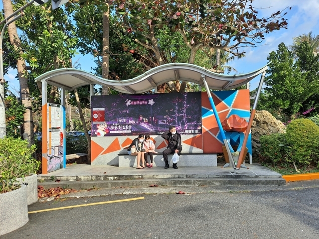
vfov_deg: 56.8
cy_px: 120
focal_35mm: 24
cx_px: 160
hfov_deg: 71.6
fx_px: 221
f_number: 1.8
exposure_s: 1/461
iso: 25
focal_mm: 5.23
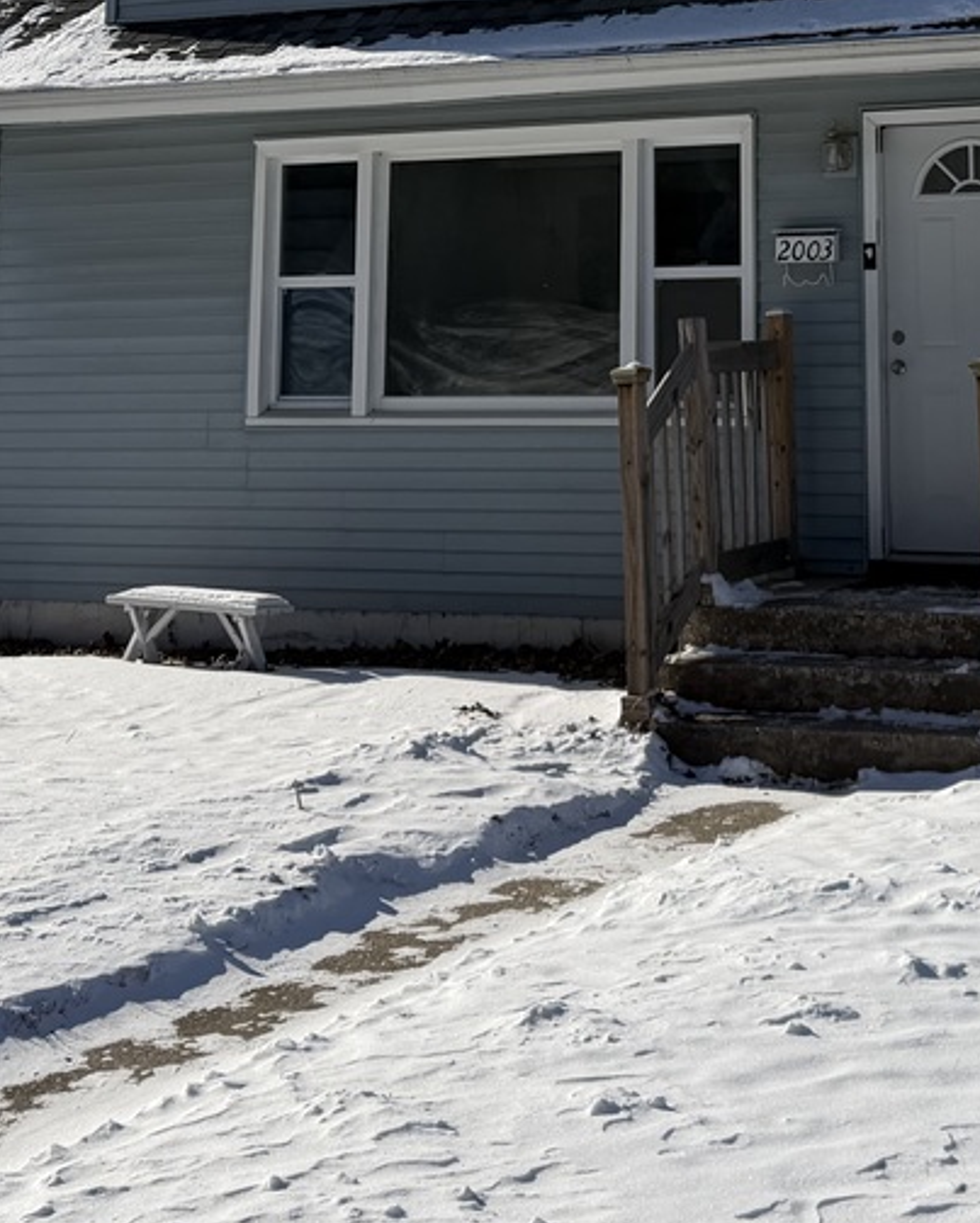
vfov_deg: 26.6
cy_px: -32
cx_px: 734
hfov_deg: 22.6
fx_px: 2427
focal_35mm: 67
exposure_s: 1/11905
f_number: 1.78
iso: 100
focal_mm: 6.76
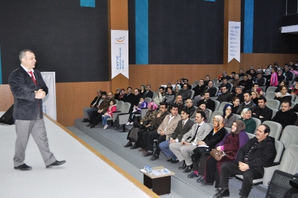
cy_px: 99
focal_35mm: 39
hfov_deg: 49.6
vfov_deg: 34.2
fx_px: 323
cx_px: 149
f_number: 4.2
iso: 800
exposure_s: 1/60
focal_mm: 26
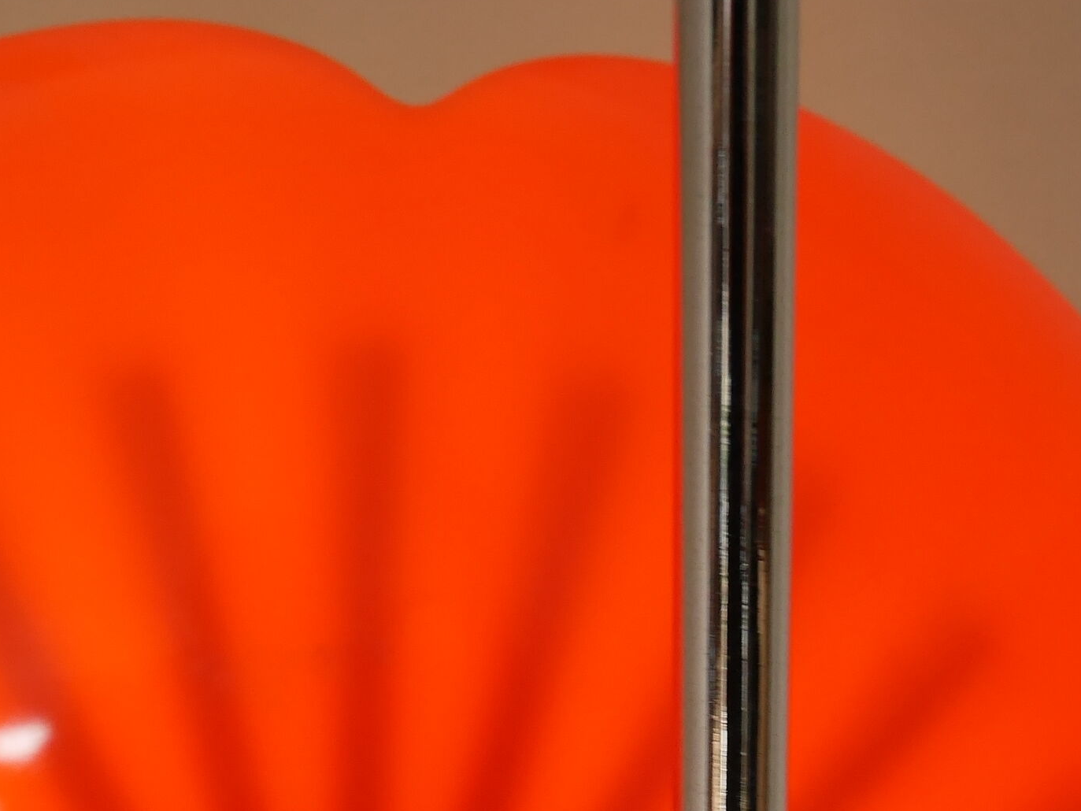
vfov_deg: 12.9
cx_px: 261
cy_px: 805
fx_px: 3529
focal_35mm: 113
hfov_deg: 17.3
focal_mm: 24
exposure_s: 1/60
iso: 800
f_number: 5
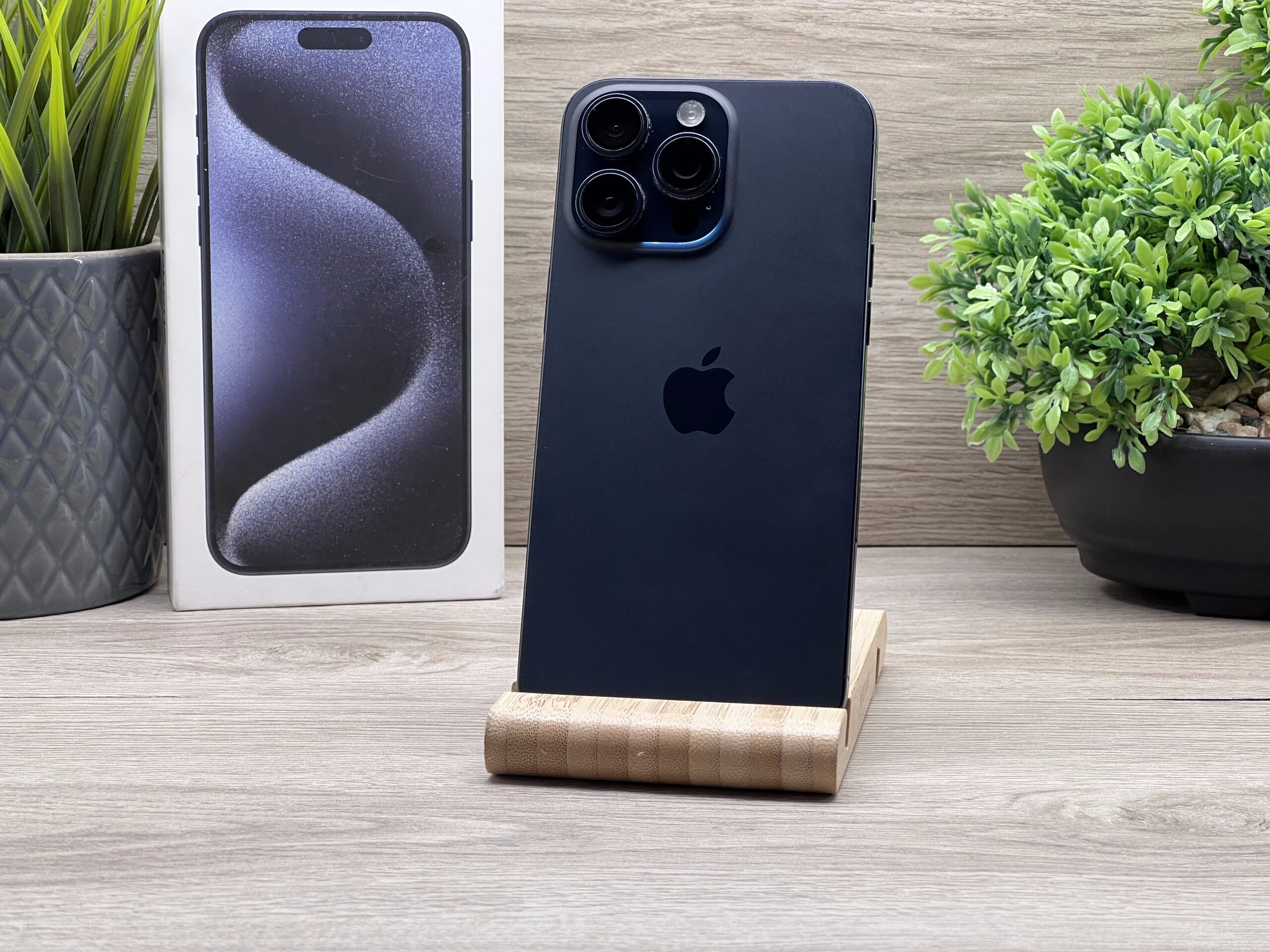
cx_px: 635
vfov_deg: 19.1
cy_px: 476
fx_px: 2825
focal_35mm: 77
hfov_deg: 25.3
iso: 100
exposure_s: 1/100
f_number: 2.8
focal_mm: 9
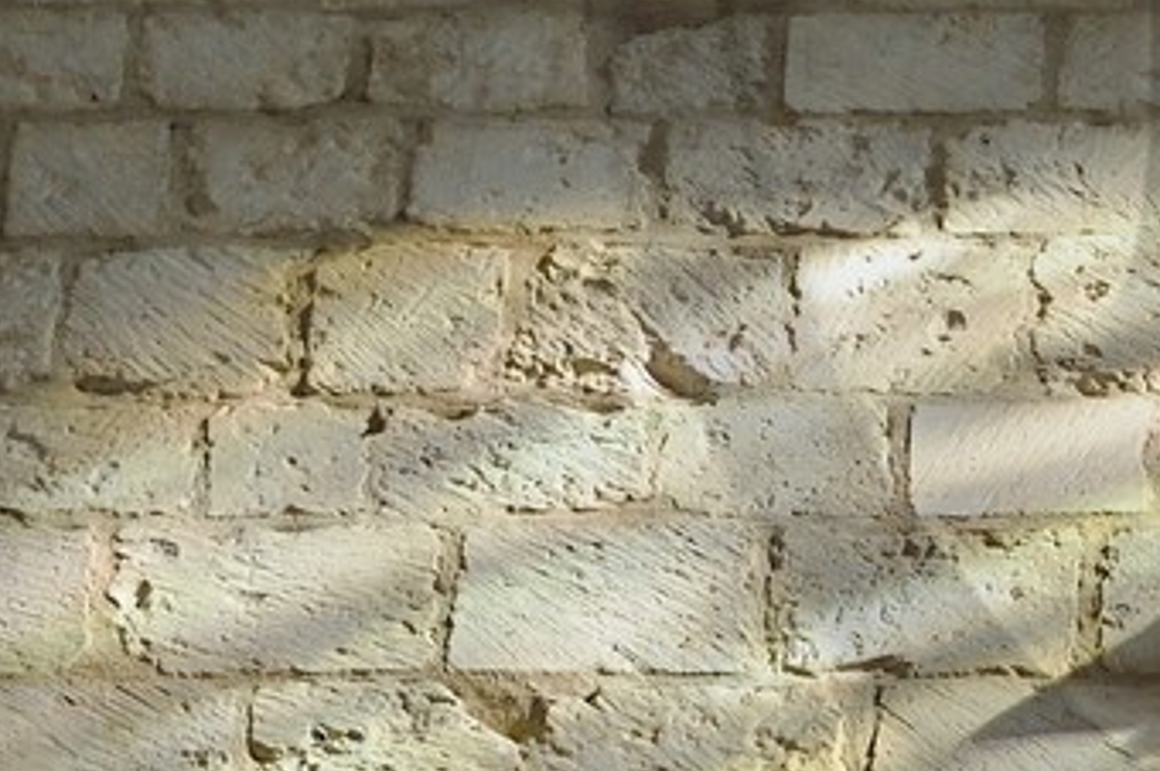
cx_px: 1958
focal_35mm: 635
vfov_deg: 2.2
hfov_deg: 3.2
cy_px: -186
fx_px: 20441
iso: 800
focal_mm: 135
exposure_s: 1/125
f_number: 10
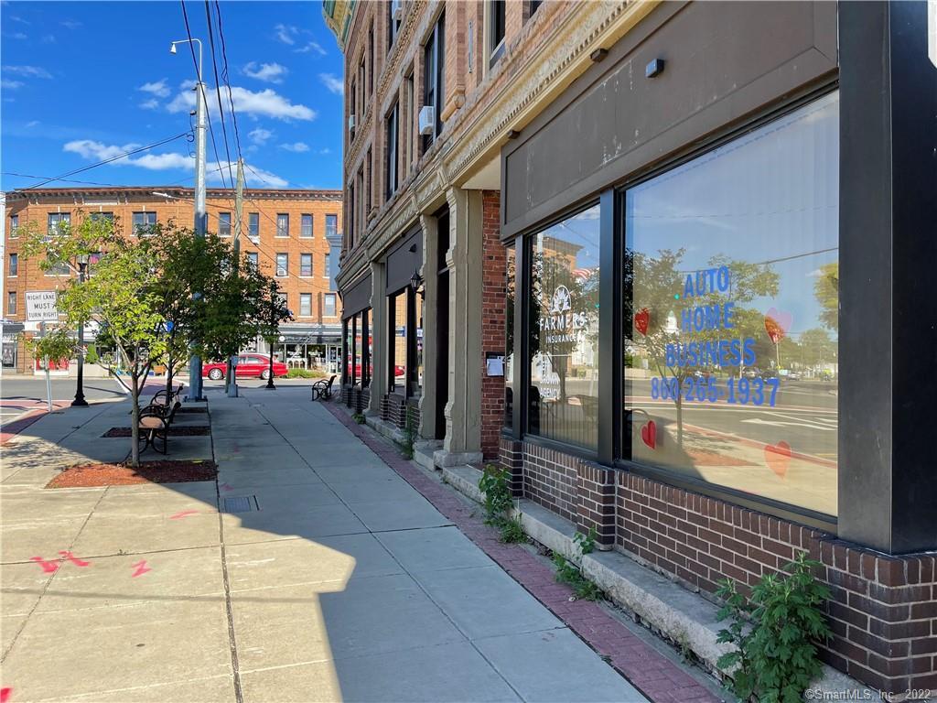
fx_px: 704
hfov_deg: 67.3
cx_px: 468
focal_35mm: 26
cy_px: 352
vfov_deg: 53.1
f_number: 1.6
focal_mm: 5.1
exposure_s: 1/1339
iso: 32
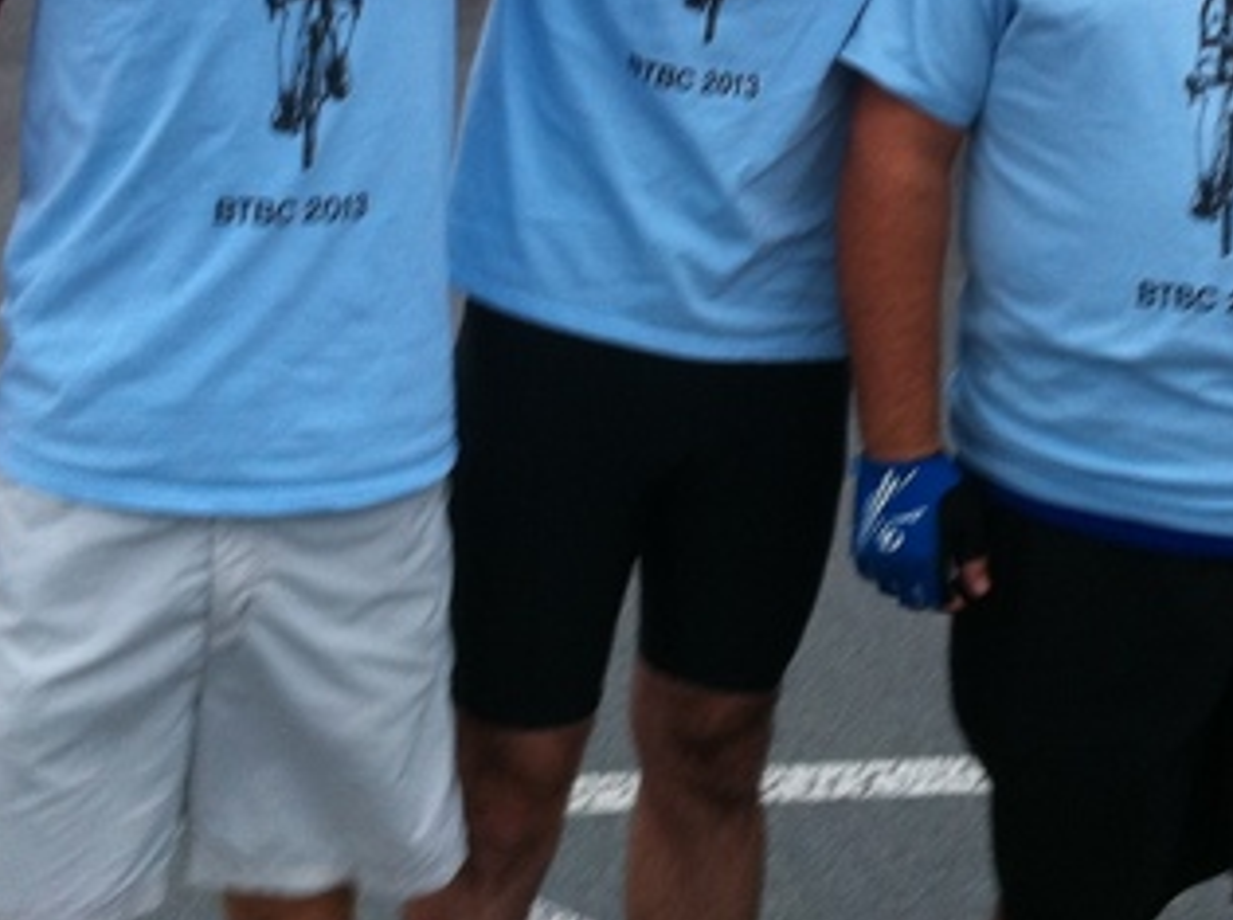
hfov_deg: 24.4
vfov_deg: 18.0
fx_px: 2844
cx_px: 740
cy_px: 35
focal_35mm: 80
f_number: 2.8
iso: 80
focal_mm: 3.85
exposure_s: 1/24
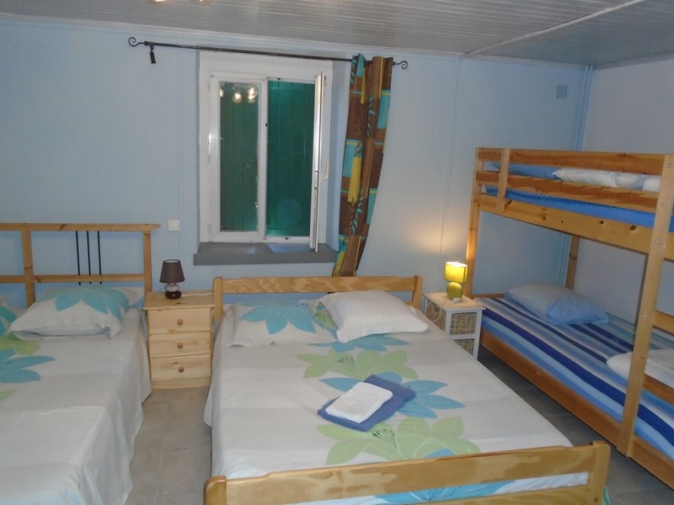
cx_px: 337
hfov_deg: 67.3
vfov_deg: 53.1
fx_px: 506
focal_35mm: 26
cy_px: 252
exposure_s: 1/60
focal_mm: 4.6
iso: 400
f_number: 3.2
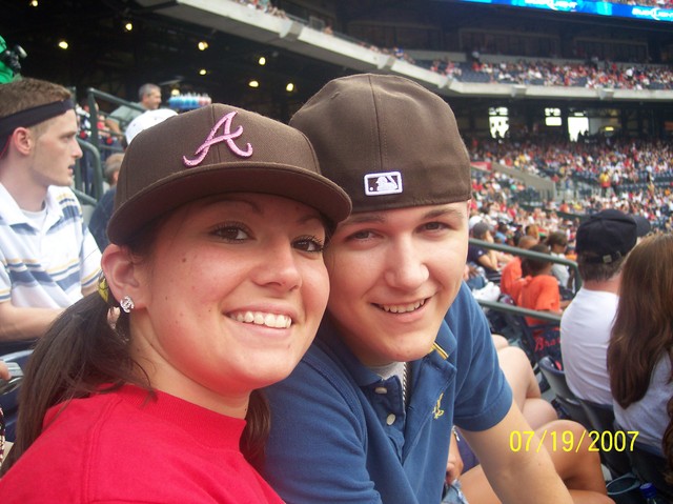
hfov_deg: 49.0
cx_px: 336
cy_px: 252
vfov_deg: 37.7
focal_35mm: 38
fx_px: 738
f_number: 2.8
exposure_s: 1/125
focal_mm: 8
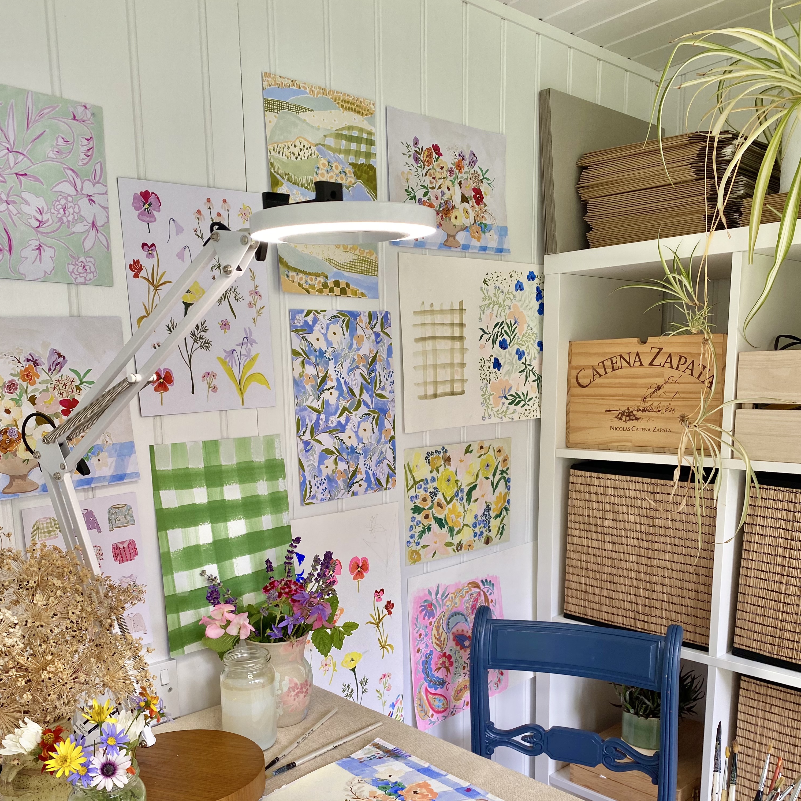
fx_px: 812
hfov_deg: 52.5
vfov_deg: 51.5
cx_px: 398
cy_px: 538
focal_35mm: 31
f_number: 1.8
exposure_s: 1/122
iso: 50
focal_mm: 4.25
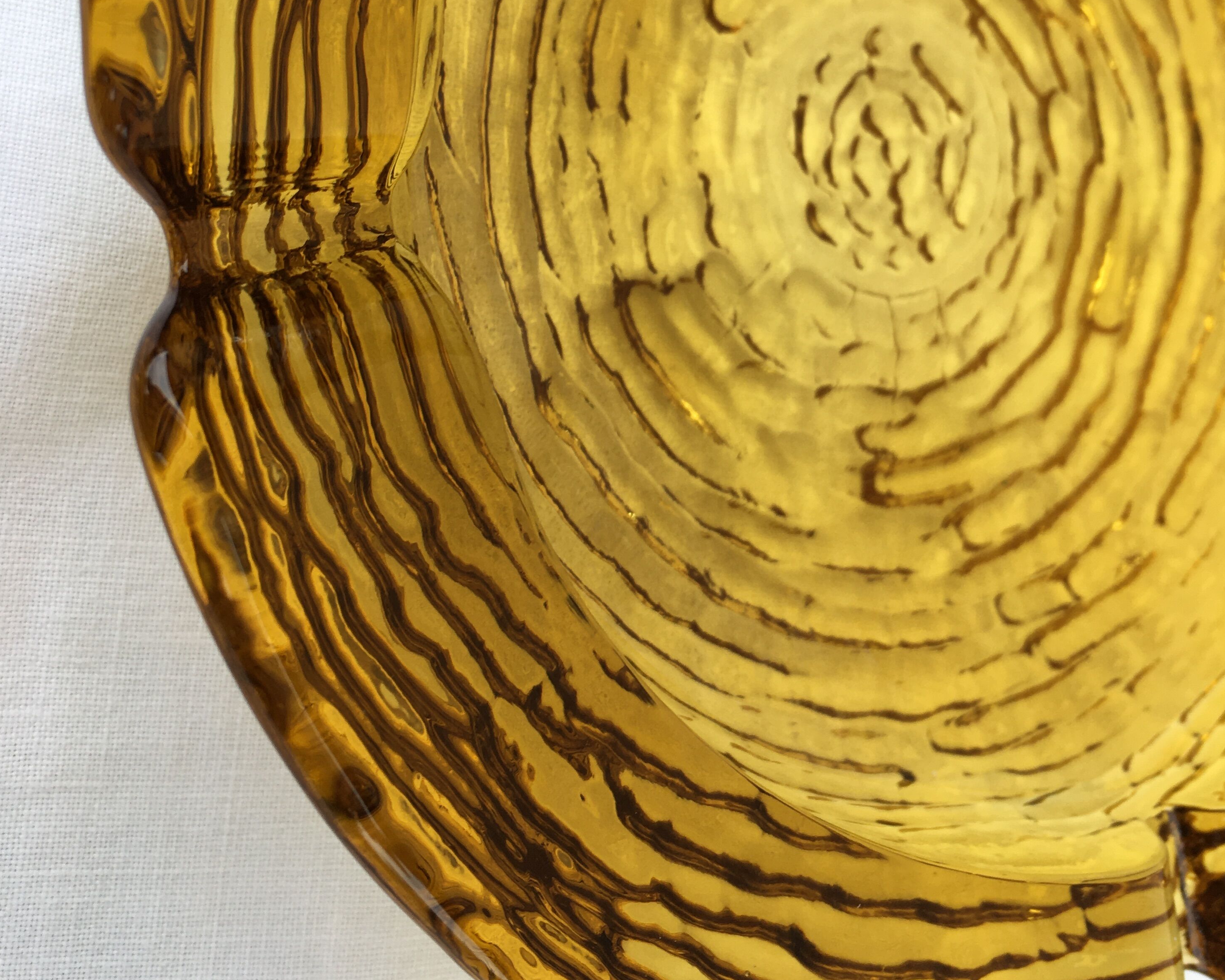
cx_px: 624
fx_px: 1414
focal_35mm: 39
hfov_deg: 46.8
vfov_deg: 37.7
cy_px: 306
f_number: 2.2
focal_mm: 4.15
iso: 25
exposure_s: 1/118
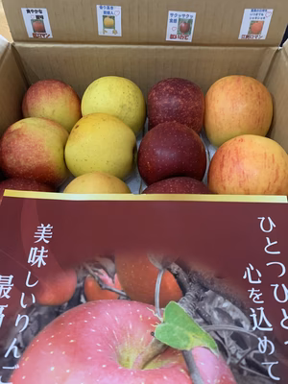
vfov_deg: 67.3
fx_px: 288
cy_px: 192
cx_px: 144
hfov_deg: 53.1
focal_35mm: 26
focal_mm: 4.25
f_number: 1.8
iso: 400
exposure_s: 1/33
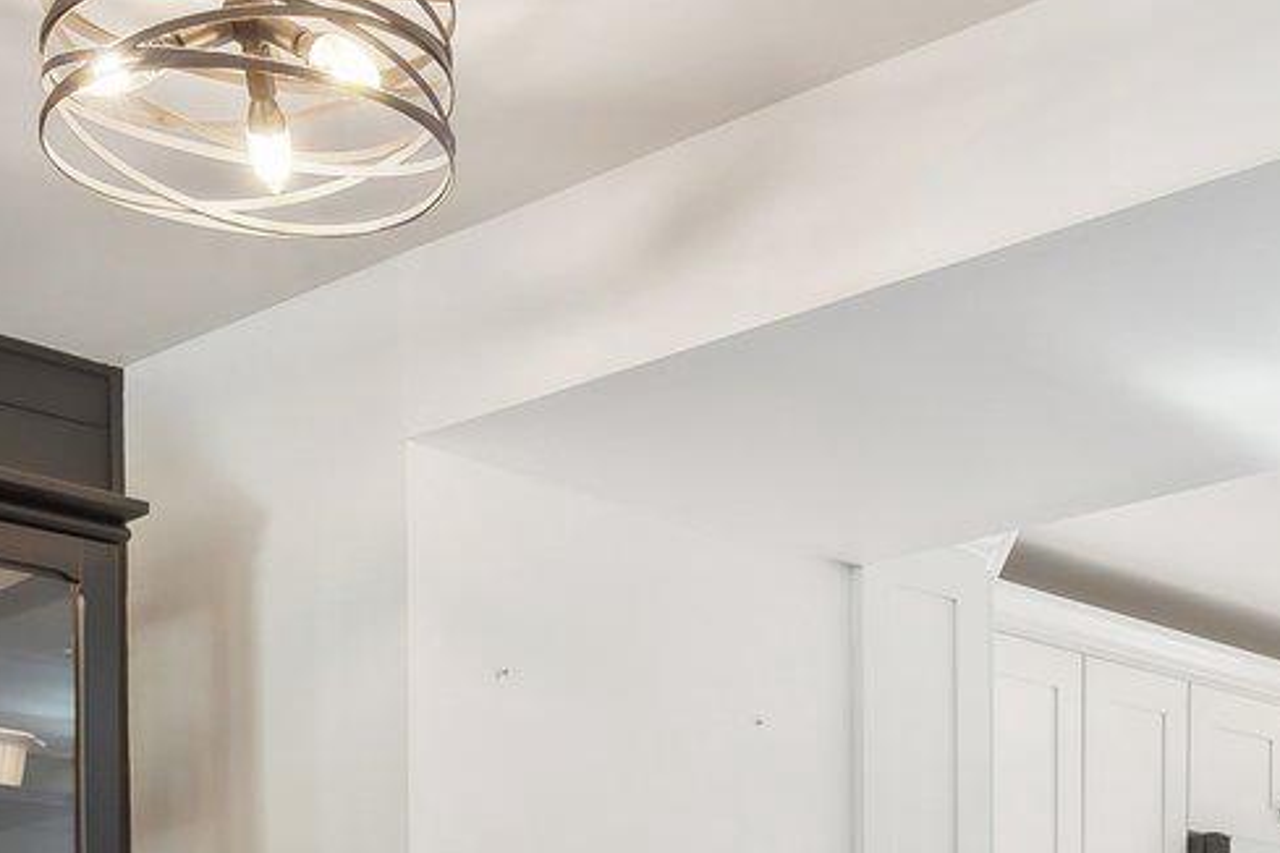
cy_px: 1092
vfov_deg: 18.4
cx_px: 817
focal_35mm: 69
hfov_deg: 29.1
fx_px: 2456
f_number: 8
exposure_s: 1/6
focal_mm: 16.5
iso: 200
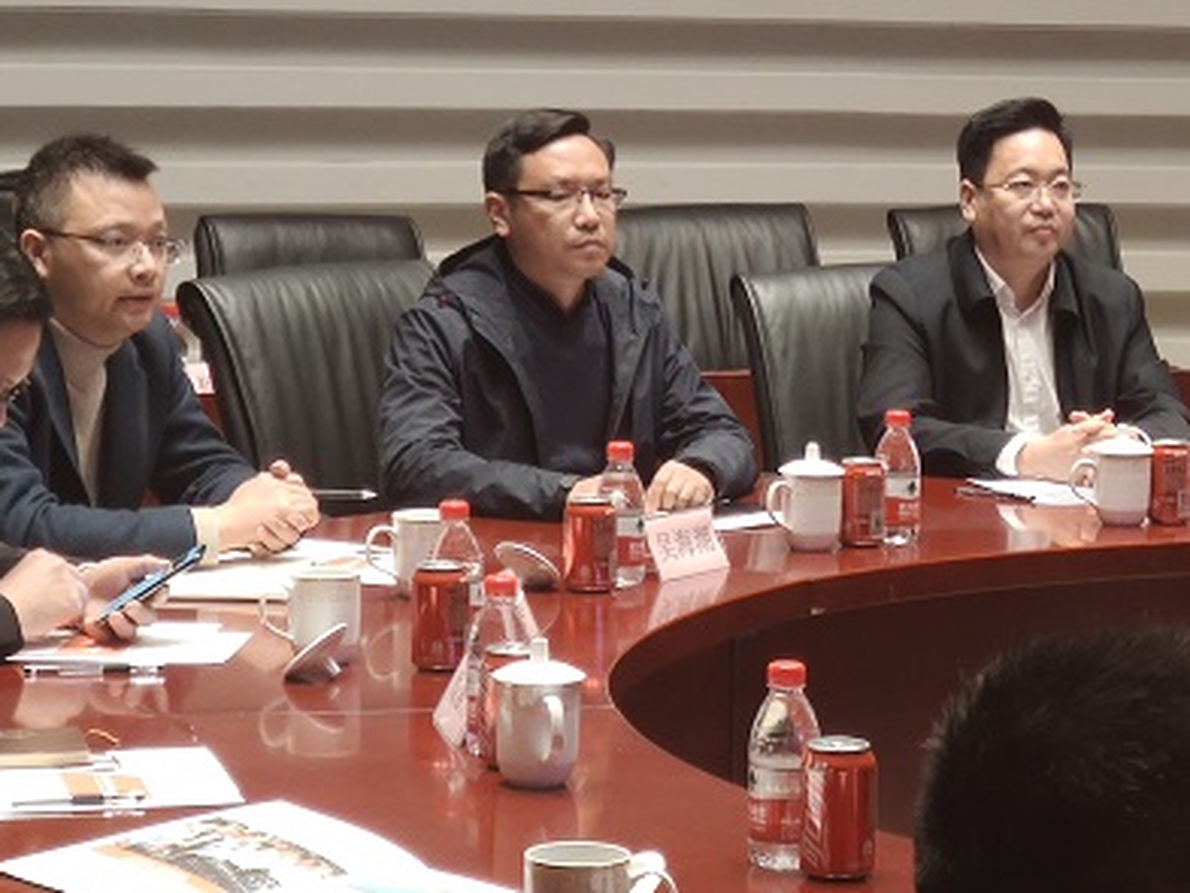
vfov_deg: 12.8
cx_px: 845
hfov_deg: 16.9
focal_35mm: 116
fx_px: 3989
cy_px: 345
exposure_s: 1/33
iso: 520
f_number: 2.4
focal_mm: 5.54
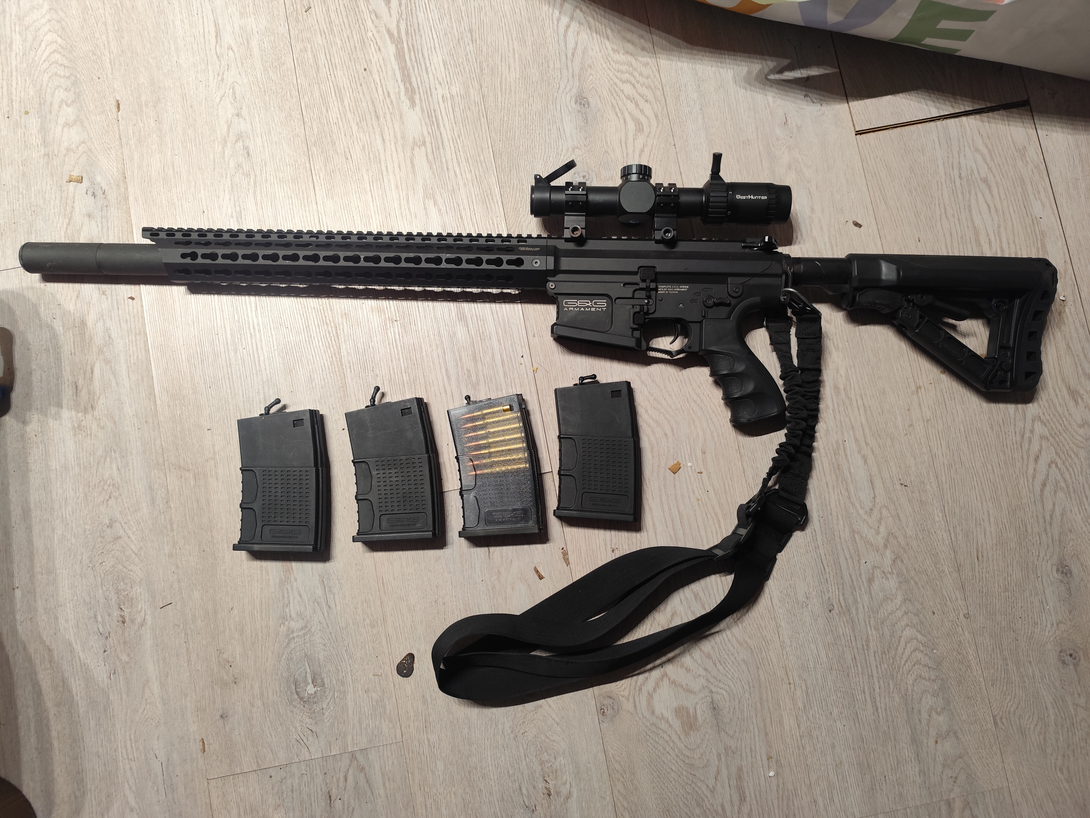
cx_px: 545
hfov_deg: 73.9
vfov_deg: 58.9
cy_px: 409
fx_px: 724
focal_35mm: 23
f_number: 1.65
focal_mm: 6.19
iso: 800
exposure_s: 1/50
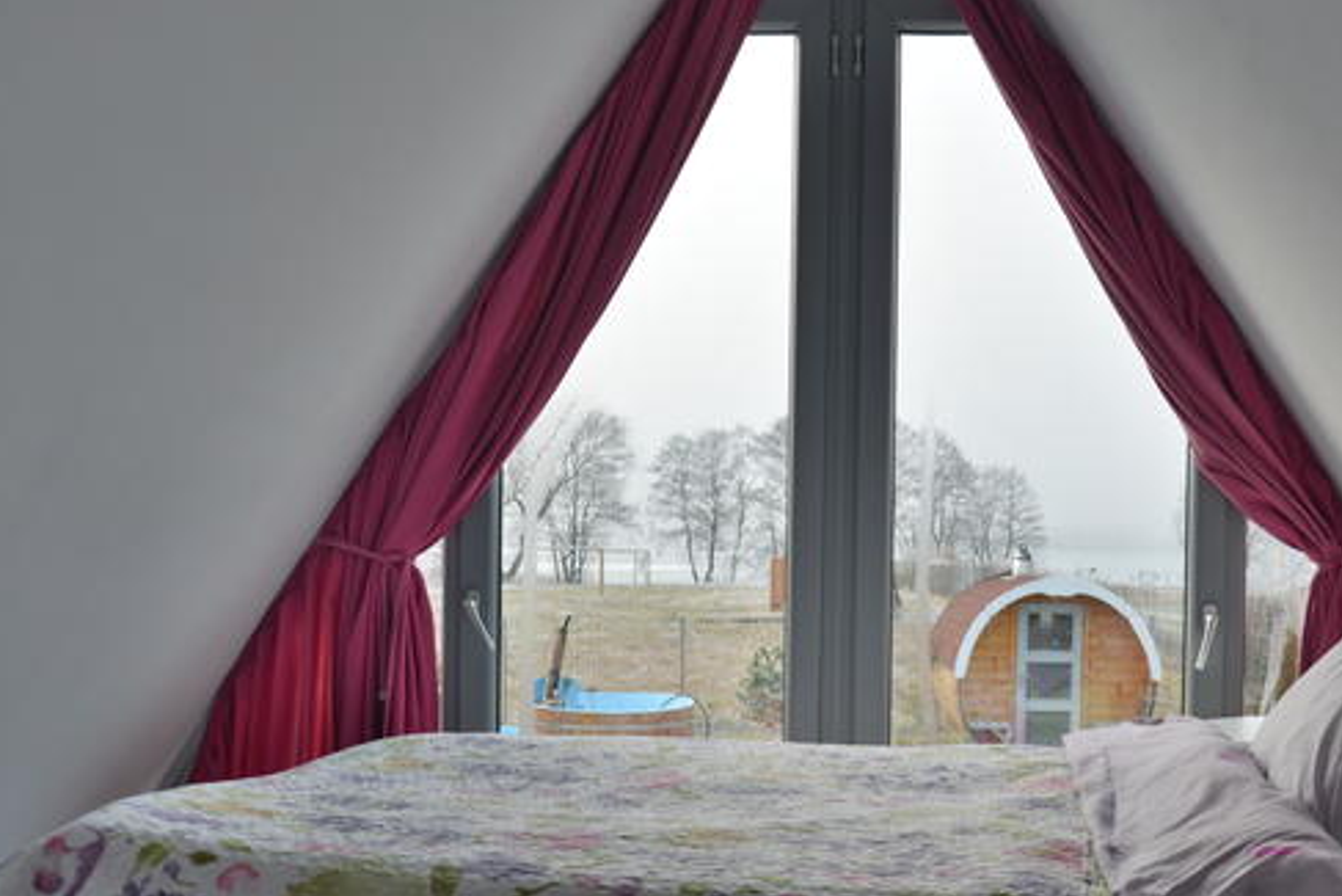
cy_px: 525
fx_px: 1641
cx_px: 838
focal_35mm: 44
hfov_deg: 44.1
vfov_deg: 30.5
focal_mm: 22
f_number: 5
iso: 160
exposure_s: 1/60
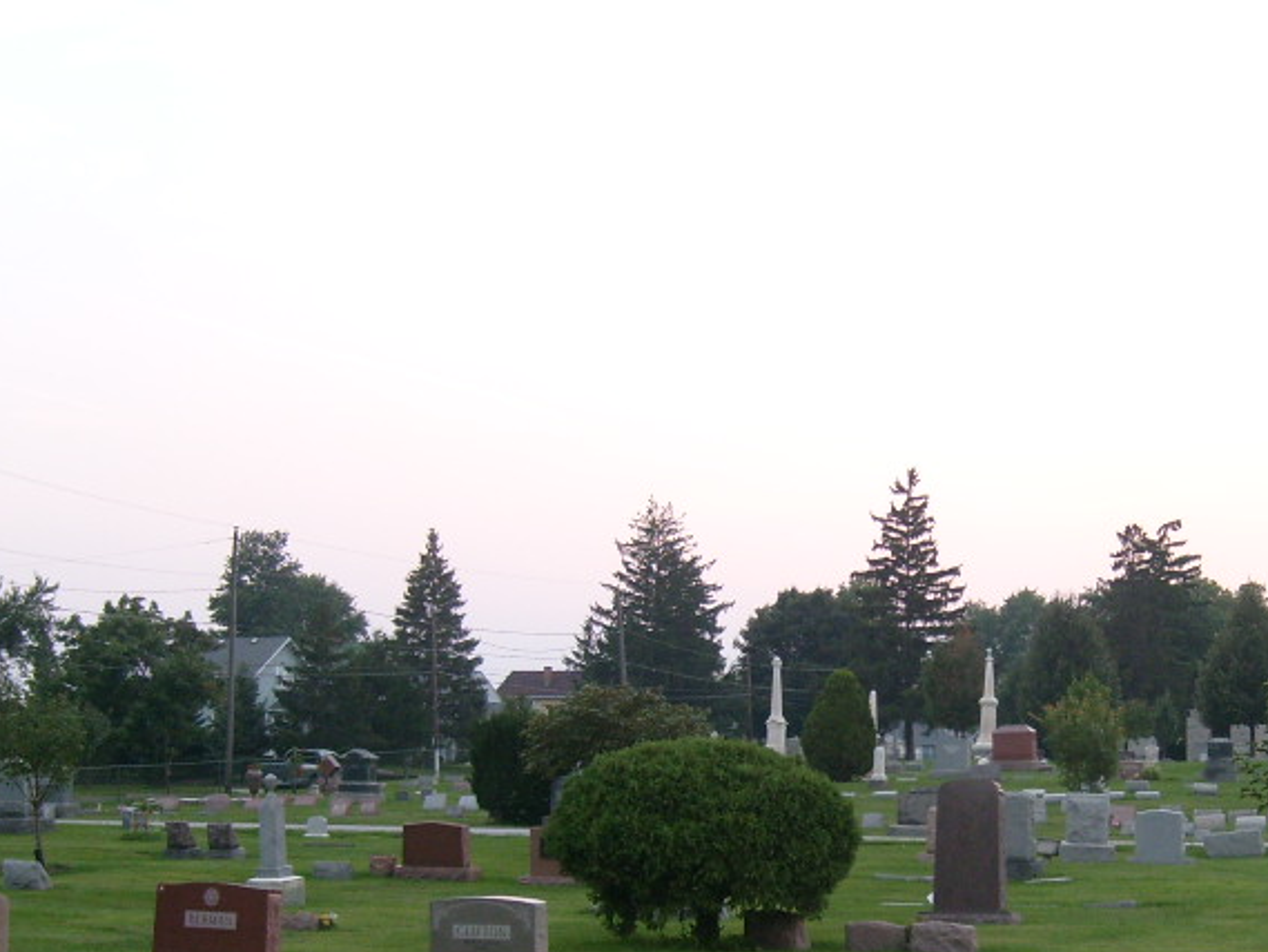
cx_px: 905
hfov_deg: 30.3
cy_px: 783
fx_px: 2308
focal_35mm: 63
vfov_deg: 22.9
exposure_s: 1/125
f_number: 2.8
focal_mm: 5.8
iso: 80
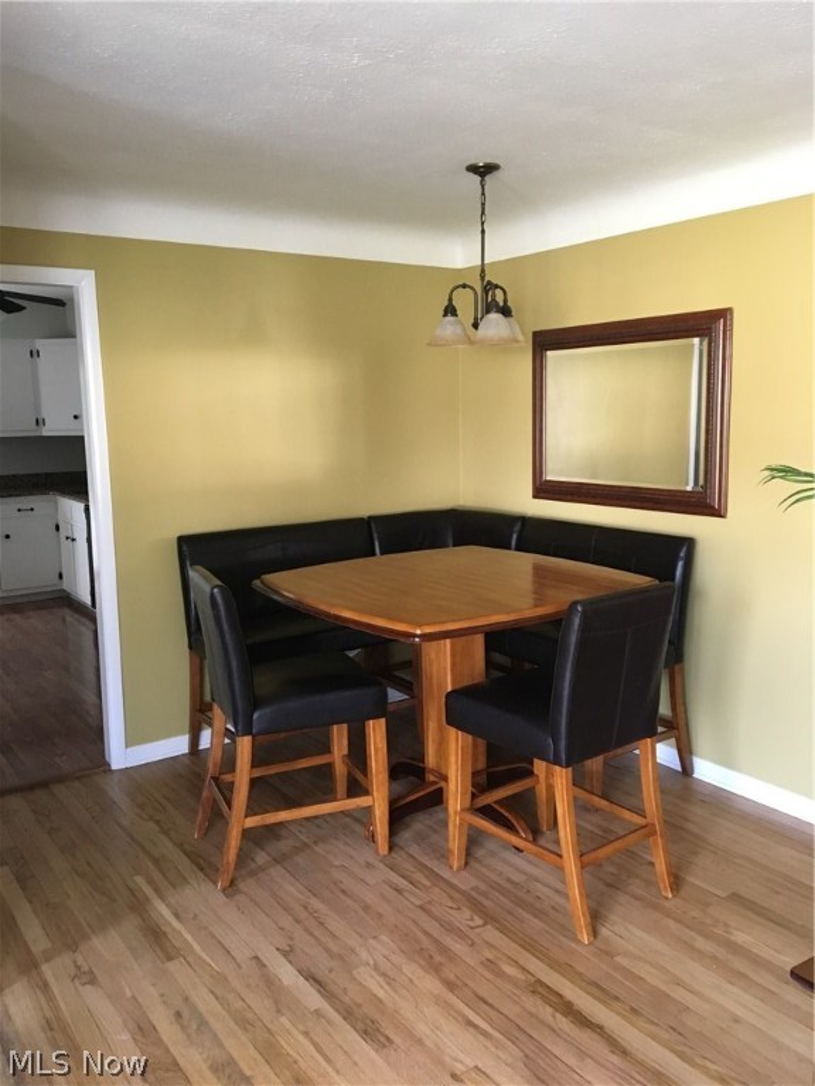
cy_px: 543
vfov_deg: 61.7
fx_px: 910
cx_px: 408
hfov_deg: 48.2
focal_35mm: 29
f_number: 2.2
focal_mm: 4.15
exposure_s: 1/17
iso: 200
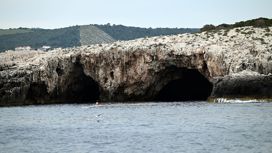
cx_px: 136
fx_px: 1175
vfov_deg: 7.4
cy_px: 69
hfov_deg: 13.2
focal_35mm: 163
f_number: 4.8
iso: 360
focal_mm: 155
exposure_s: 1/1000
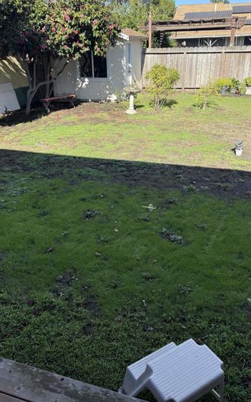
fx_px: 317
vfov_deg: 64.5
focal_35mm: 29
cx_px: 122
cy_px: 186
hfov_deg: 43.2
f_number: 1.78
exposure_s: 1/2110
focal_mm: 6.76
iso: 100
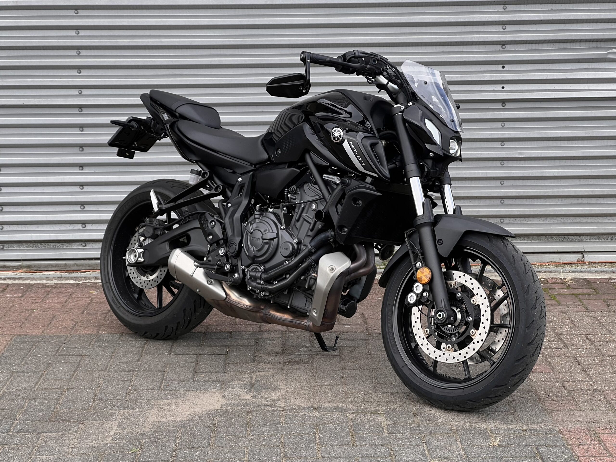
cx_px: 308
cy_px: 231
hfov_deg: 25.3
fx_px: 1370
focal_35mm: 77
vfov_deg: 19.1
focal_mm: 9
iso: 32
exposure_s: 1/130
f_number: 2.8
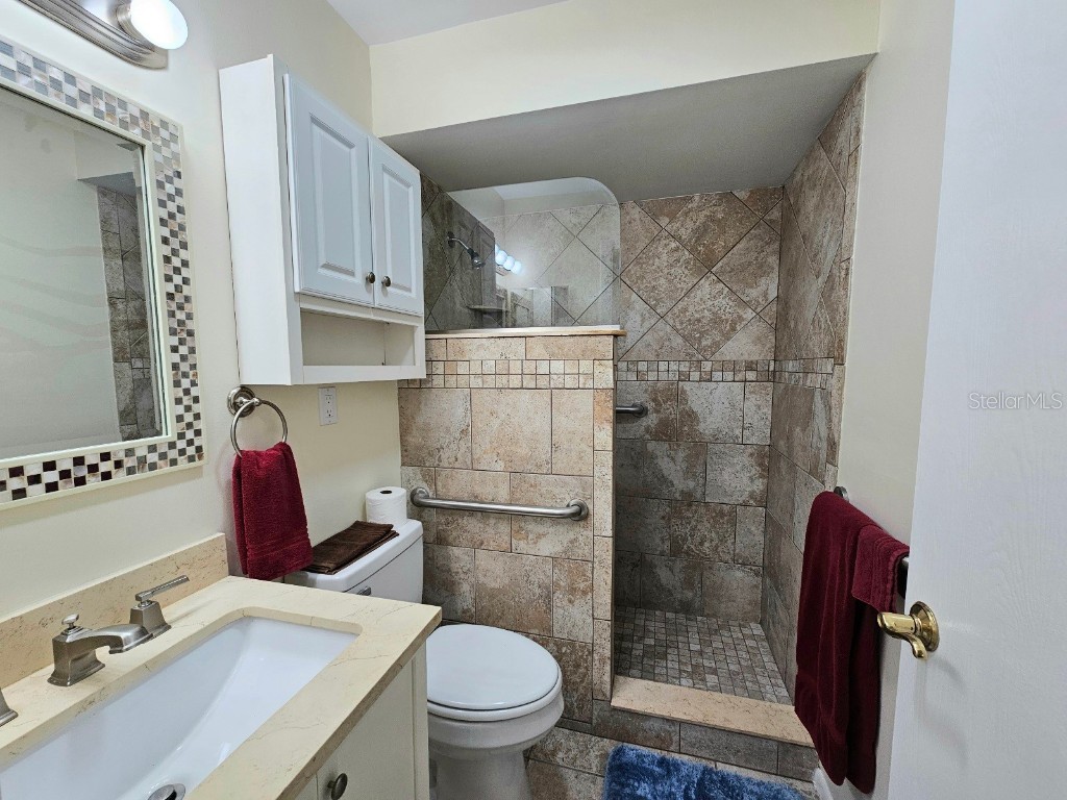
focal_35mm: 13
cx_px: 534
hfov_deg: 106.2
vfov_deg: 89.9
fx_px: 401
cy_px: 400
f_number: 2.2
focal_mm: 2.2
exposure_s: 1/60.2
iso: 64
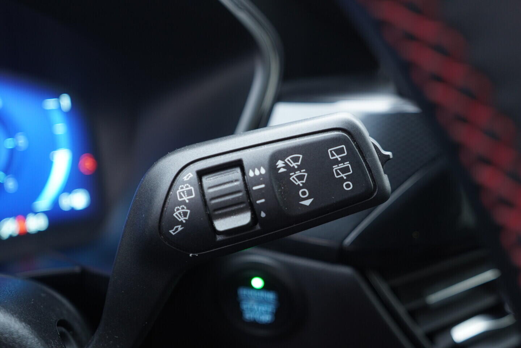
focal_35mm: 36
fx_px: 521
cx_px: 260
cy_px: 174
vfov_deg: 36.9
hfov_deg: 53.1
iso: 500
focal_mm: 24
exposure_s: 1/40
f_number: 2.8
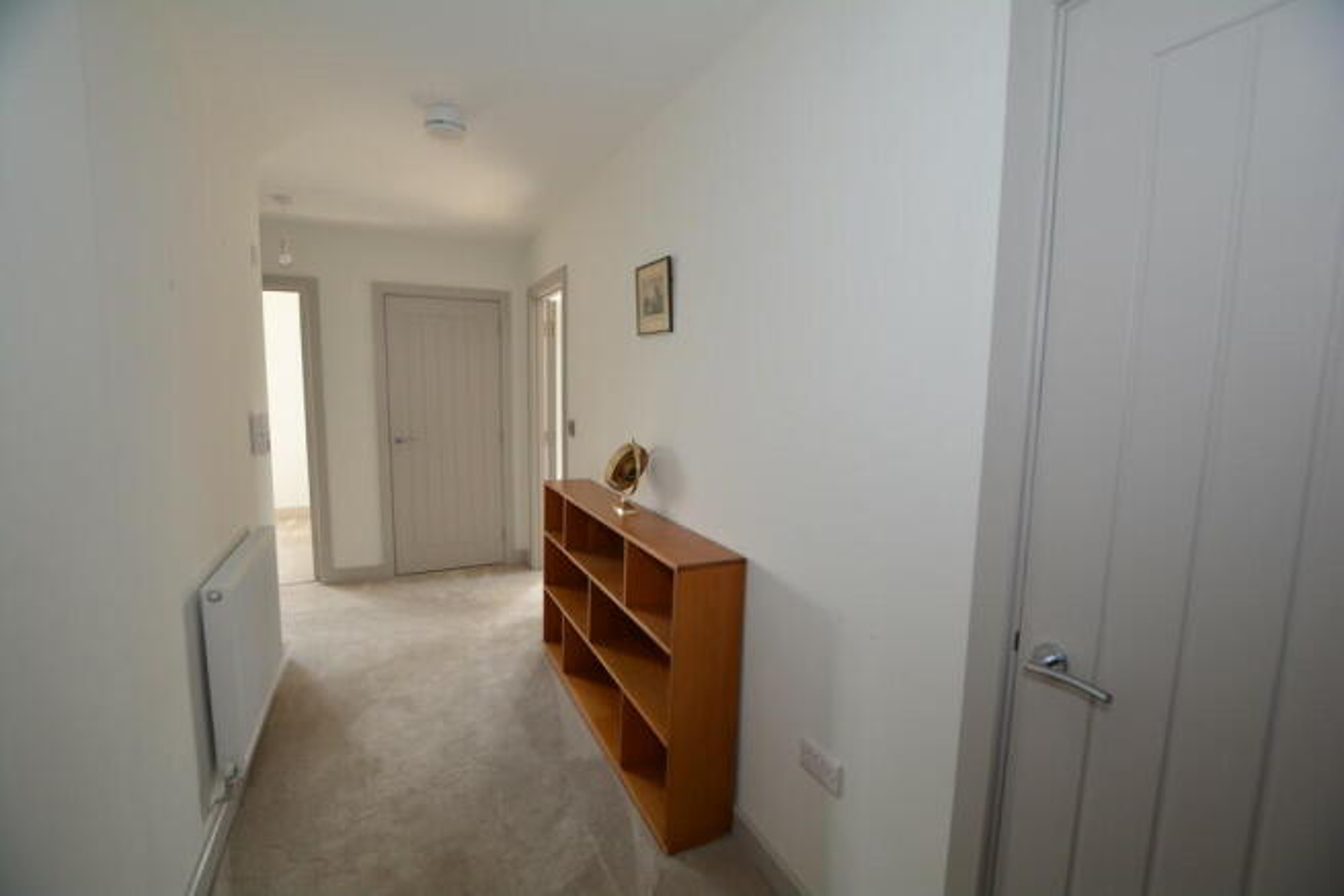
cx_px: 672
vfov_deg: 77.4
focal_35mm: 15
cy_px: 448
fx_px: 560
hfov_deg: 100.4
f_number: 4
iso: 320
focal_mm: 10
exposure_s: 1/60
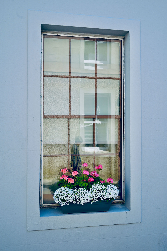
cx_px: 84
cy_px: 126
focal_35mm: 40
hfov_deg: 33.4
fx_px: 278
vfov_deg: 48.4
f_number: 8
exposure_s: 1/125
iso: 100
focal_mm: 40
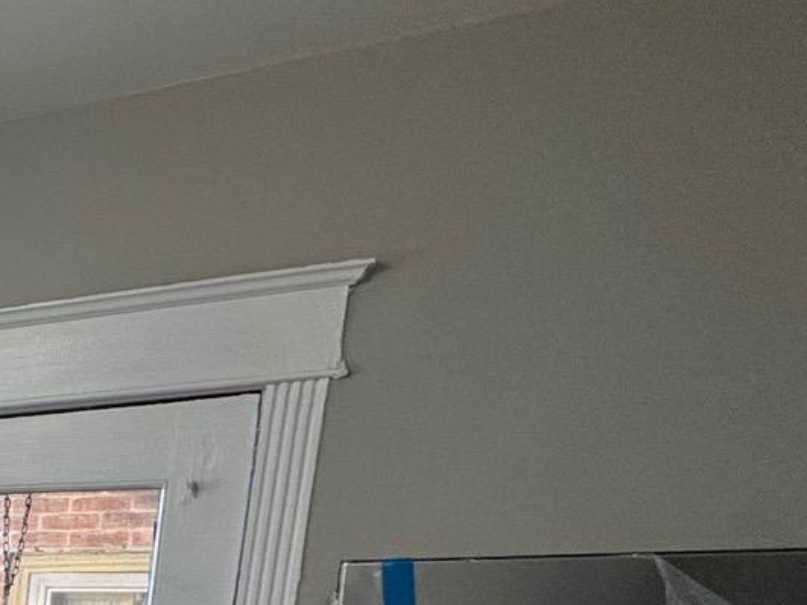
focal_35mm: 54
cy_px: 807
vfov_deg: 23.5
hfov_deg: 21.3
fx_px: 1259
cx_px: -682
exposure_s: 1/120
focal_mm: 2.22
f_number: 2.2
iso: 100
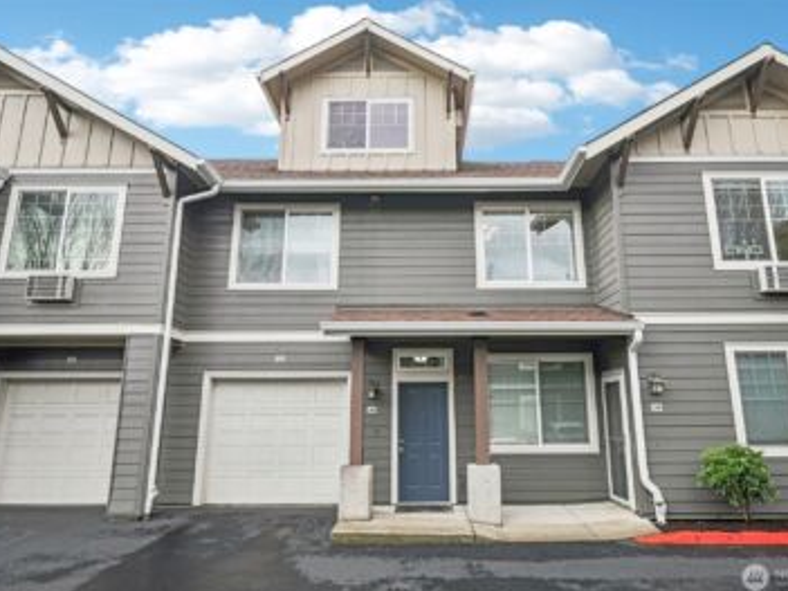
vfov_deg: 58.8
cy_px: 298
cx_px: 422
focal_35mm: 23
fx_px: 523
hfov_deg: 73.8
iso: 400
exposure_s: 1/160
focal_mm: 21
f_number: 8
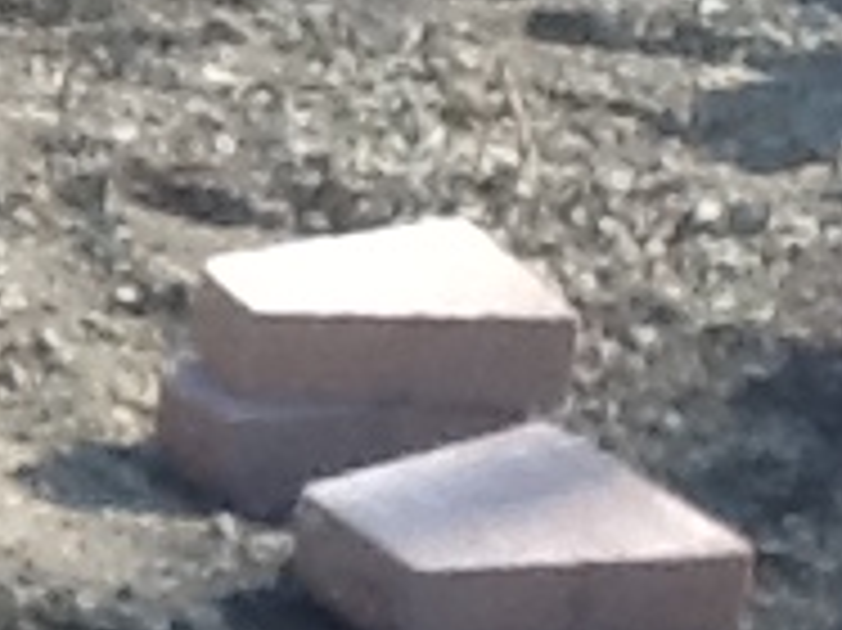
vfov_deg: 6.6
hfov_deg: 8.6
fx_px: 5494
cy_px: 468
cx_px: -414
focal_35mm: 226
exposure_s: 1/393
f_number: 2.4
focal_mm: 2.03
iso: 40
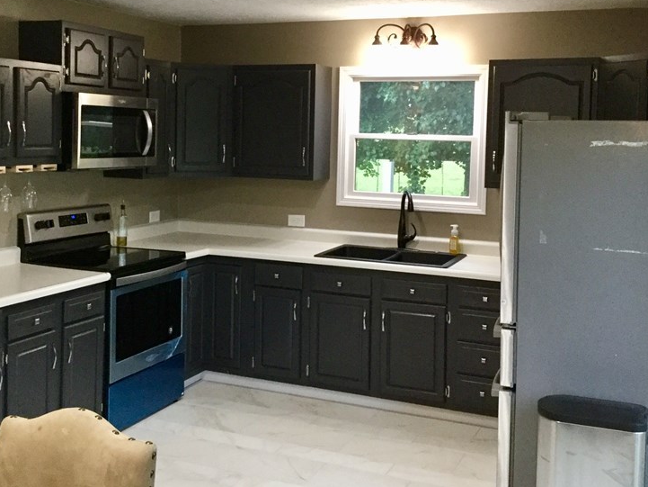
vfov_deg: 32.7
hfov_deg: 42.9
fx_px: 824
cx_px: 297
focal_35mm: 44
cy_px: 174
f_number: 2.4
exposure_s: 1/24
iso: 200
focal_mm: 3.3
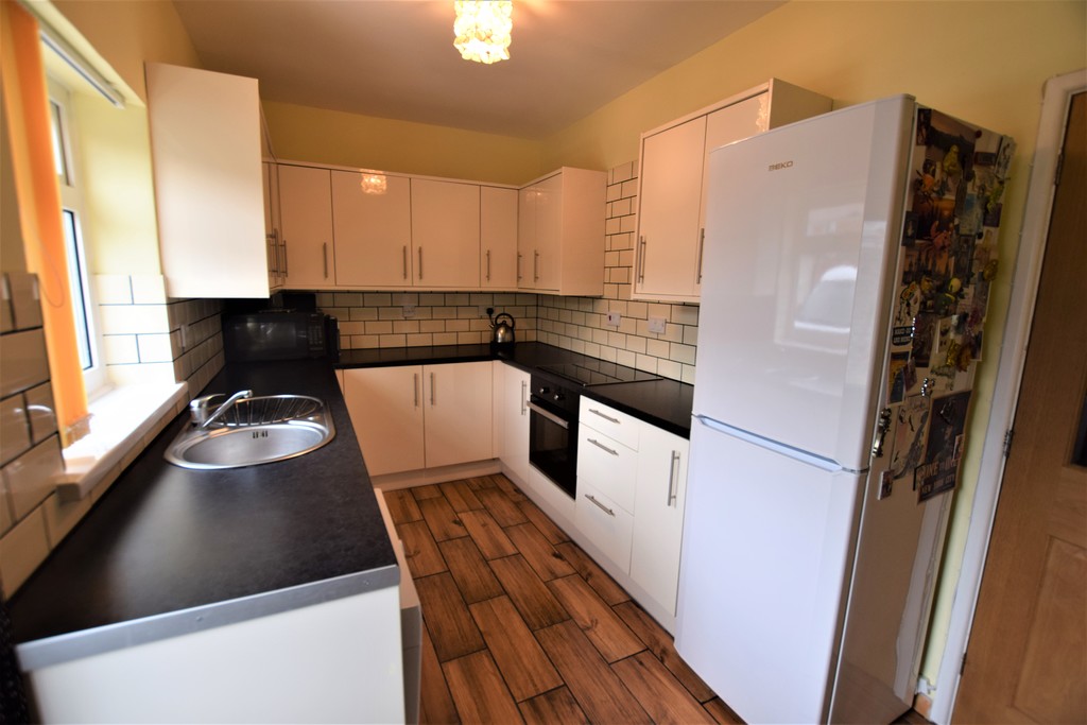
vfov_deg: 77.3
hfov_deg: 100.4
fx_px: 453
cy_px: 362
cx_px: 544
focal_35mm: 15
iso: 400
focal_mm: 10
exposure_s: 1/80
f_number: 4.5
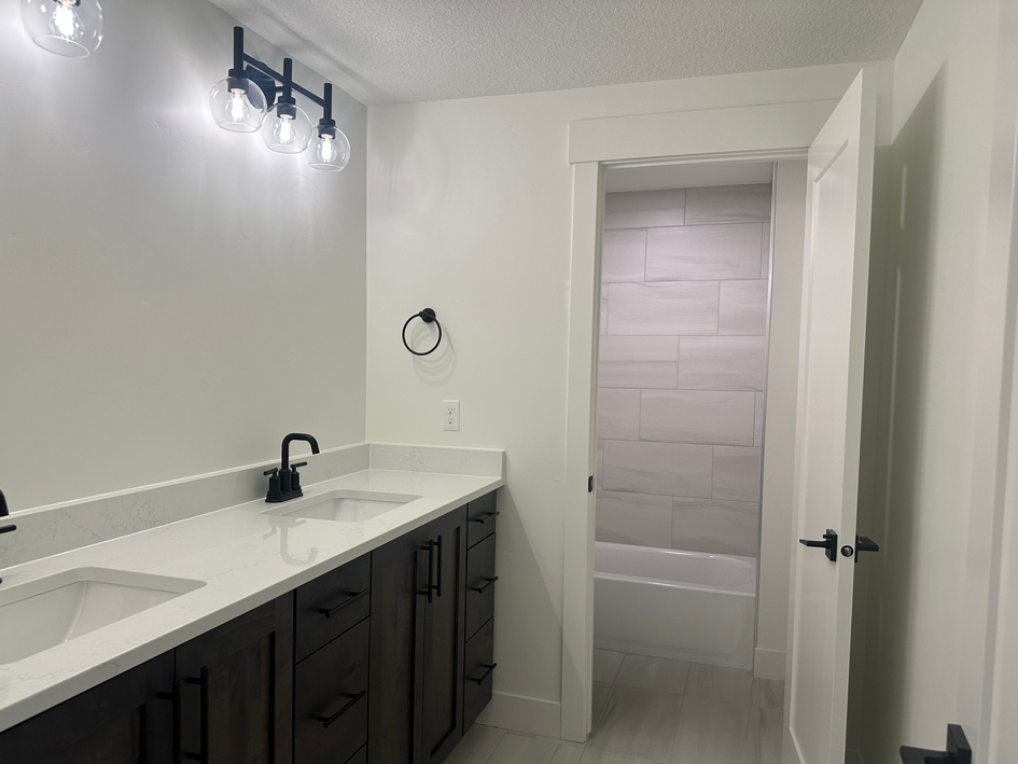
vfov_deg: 53.0
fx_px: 765
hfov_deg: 67.3
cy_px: 413
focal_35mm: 26
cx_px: 486
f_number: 1.78
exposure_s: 1/312
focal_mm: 6.86
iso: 80
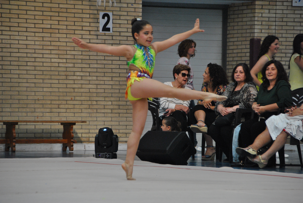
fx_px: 1770
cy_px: 102
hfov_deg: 9.8
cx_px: 152
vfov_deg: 6.6
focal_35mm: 210
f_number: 6
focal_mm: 140
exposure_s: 1/160
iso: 800
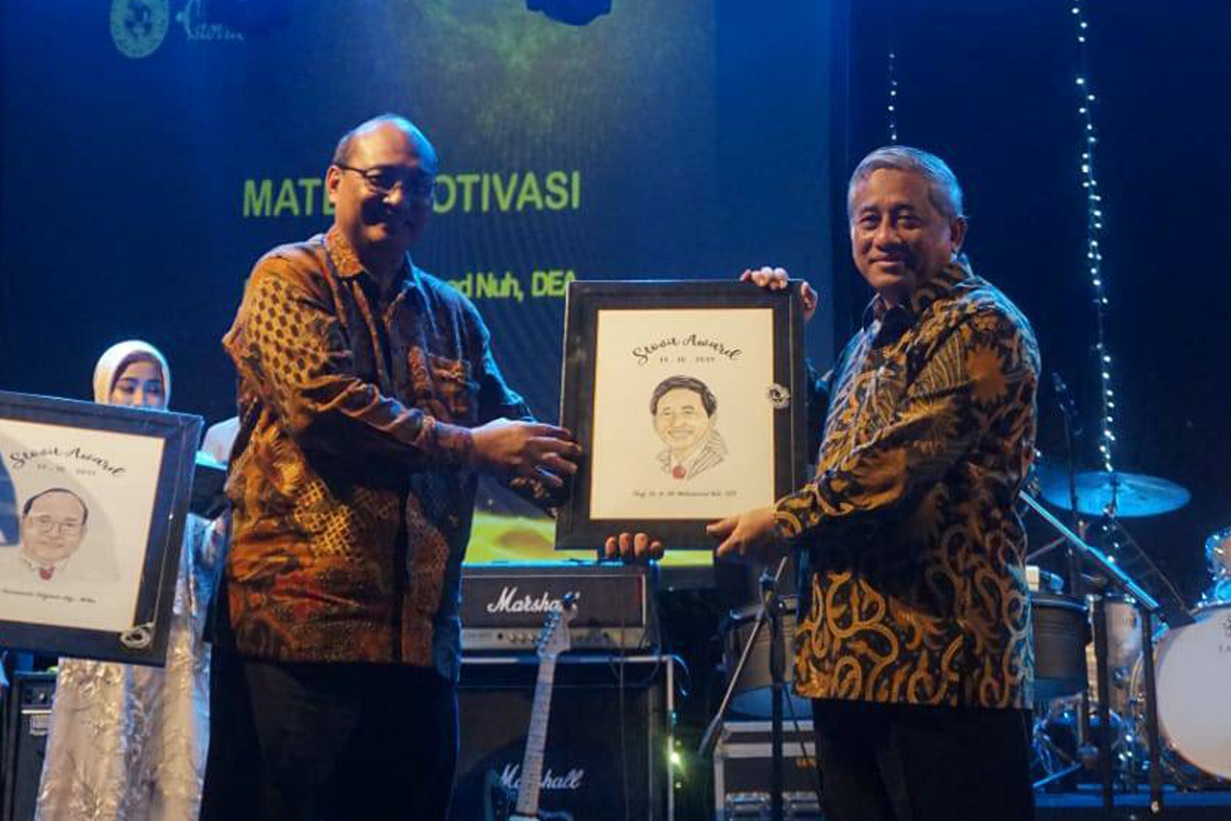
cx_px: 616
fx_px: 1282
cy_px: 410
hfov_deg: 51.3
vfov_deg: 35.5
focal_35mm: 38
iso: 100
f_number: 8
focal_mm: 25
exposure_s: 1/100
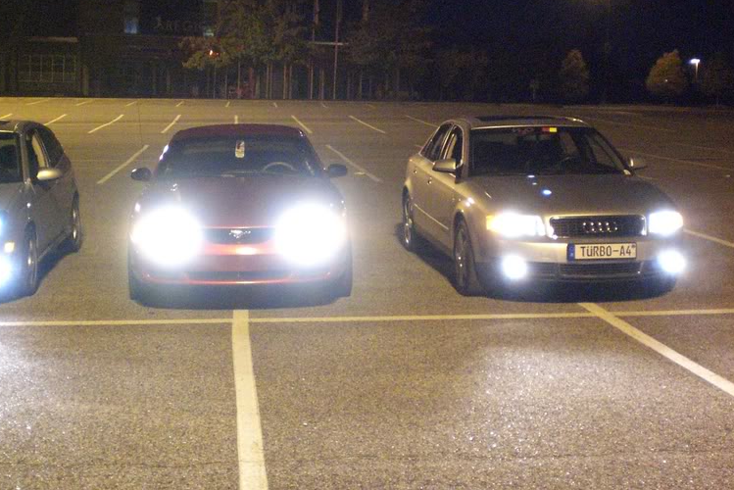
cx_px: 236
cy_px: 224
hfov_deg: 36.4
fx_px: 1101
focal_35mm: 54
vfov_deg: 25.1
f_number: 3.1
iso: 800
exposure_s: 1/15
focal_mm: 6.3
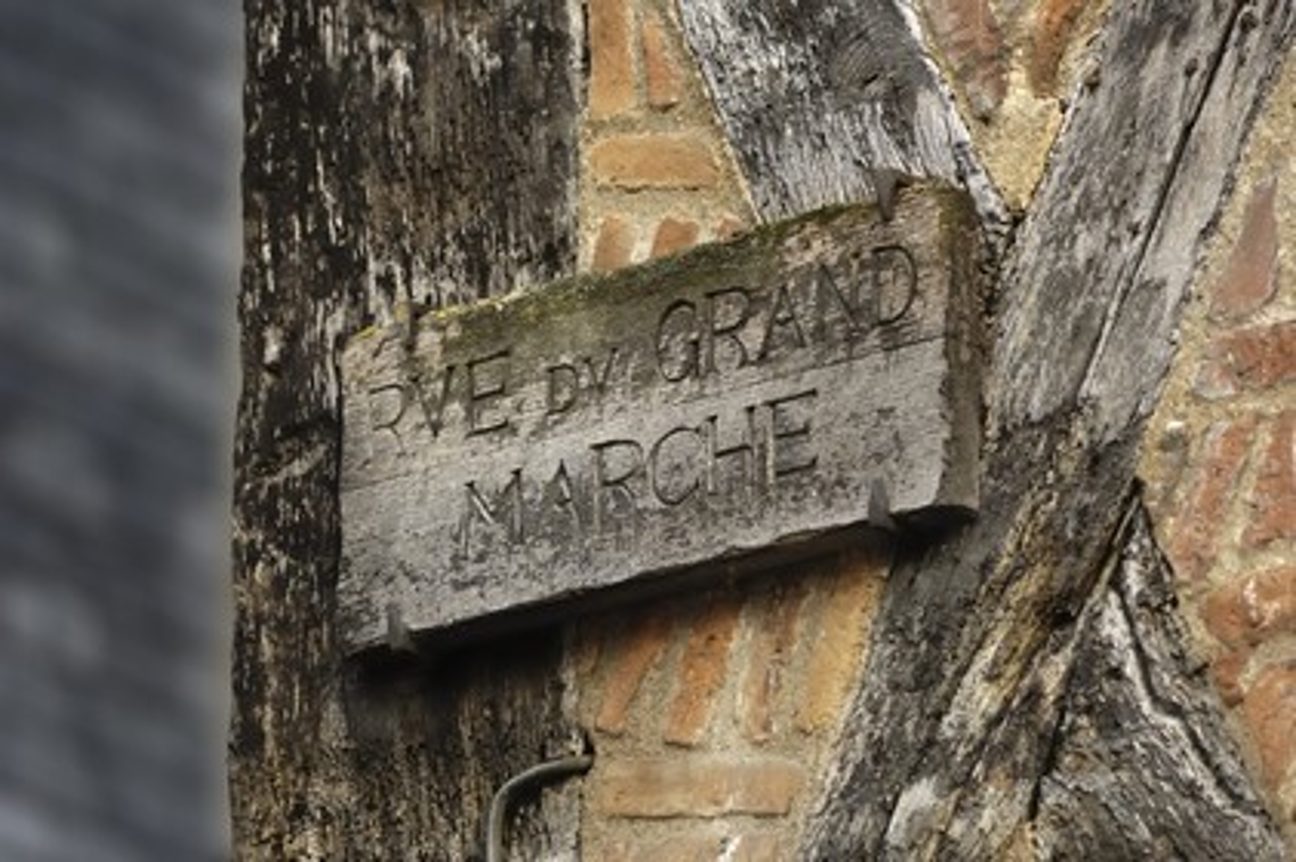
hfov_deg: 6.9
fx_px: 10791
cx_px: 648
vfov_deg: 4.6
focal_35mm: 300
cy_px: 431
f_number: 3.5
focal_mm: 200
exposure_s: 1/100
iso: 100
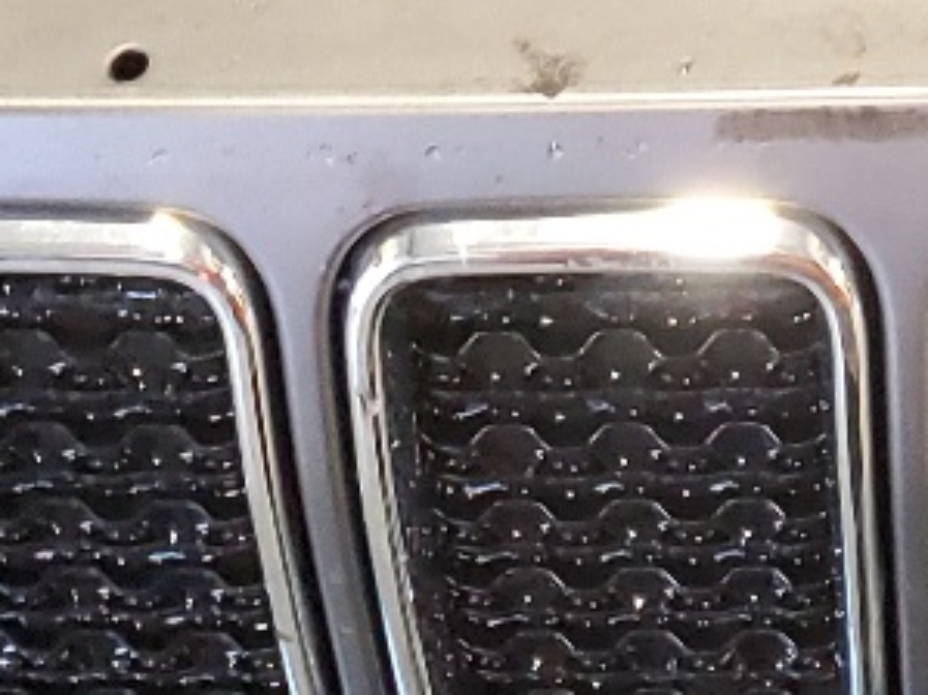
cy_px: -676
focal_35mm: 139
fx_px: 3725
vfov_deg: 9.9
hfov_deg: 13.6
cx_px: 1263
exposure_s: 1/30
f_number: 1.5
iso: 335
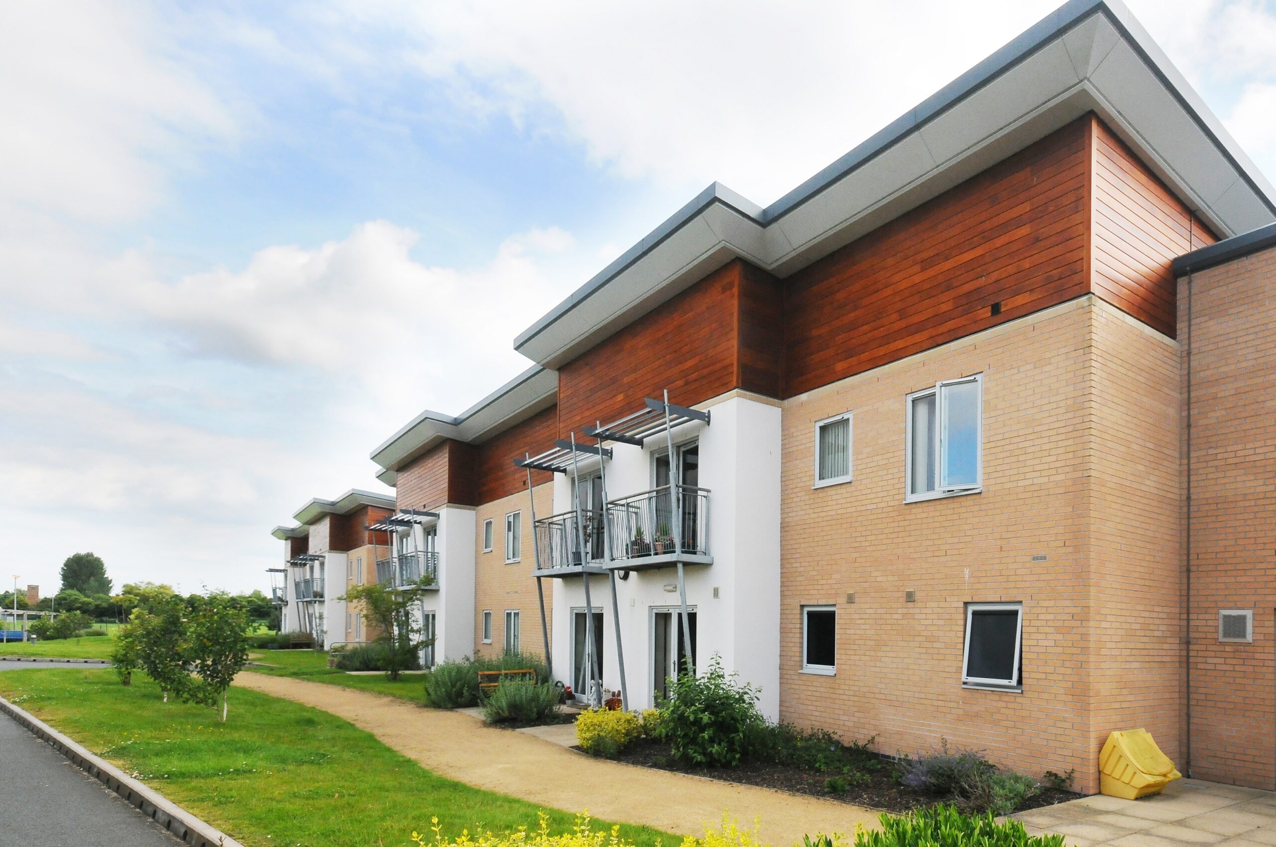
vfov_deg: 59.4
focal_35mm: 21
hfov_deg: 81.3
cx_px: 638
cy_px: 424
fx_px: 743
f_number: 10
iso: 800
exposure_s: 1/400
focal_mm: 14
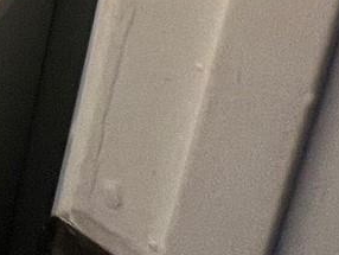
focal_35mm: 93
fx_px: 912
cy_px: -542
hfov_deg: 12.5
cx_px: -602
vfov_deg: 10.4
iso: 160
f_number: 1.8
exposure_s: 1/120
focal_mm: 1.57
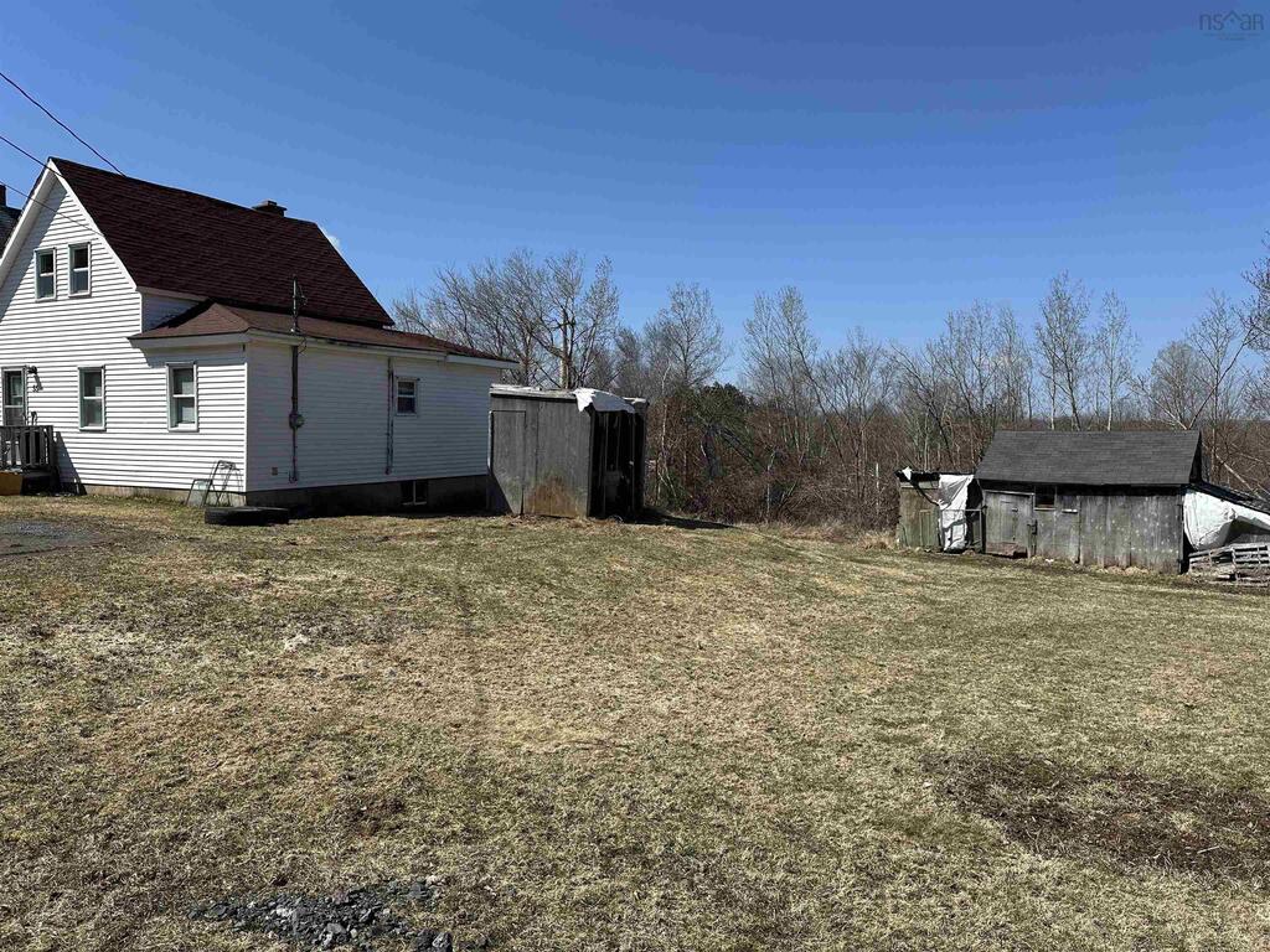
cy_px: 476
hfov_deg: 71.6
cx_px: 635
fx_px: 881
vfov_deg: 56.8
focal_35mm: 24
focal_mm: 6.86
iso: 80
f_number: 1.78
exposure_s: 1/5525
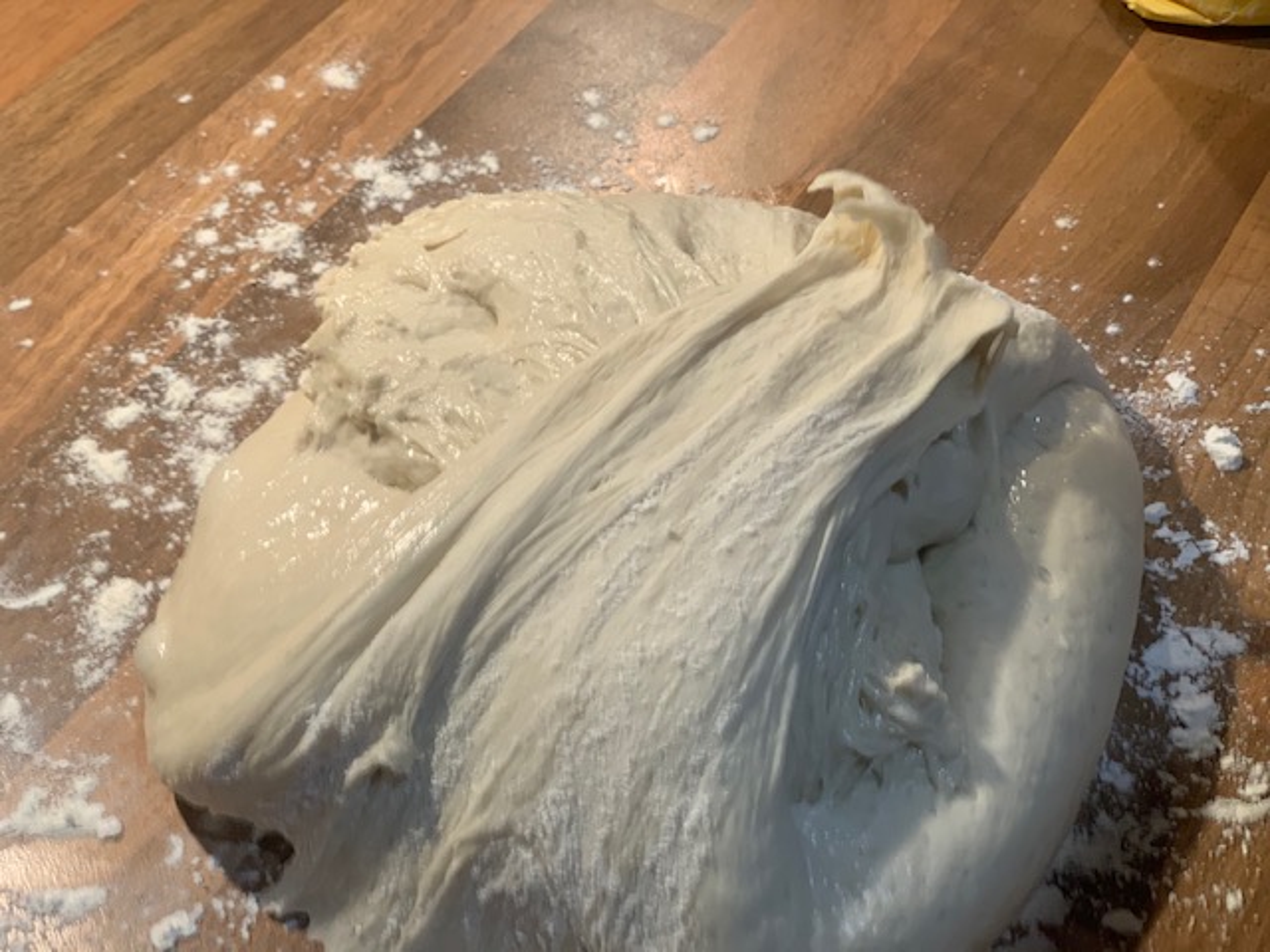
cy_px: 476
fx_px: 1908
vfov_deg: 28.0
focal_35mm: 52
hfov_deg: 36.8
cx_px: 635
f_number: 2.4
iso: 80
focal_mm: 6
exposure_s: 1/50
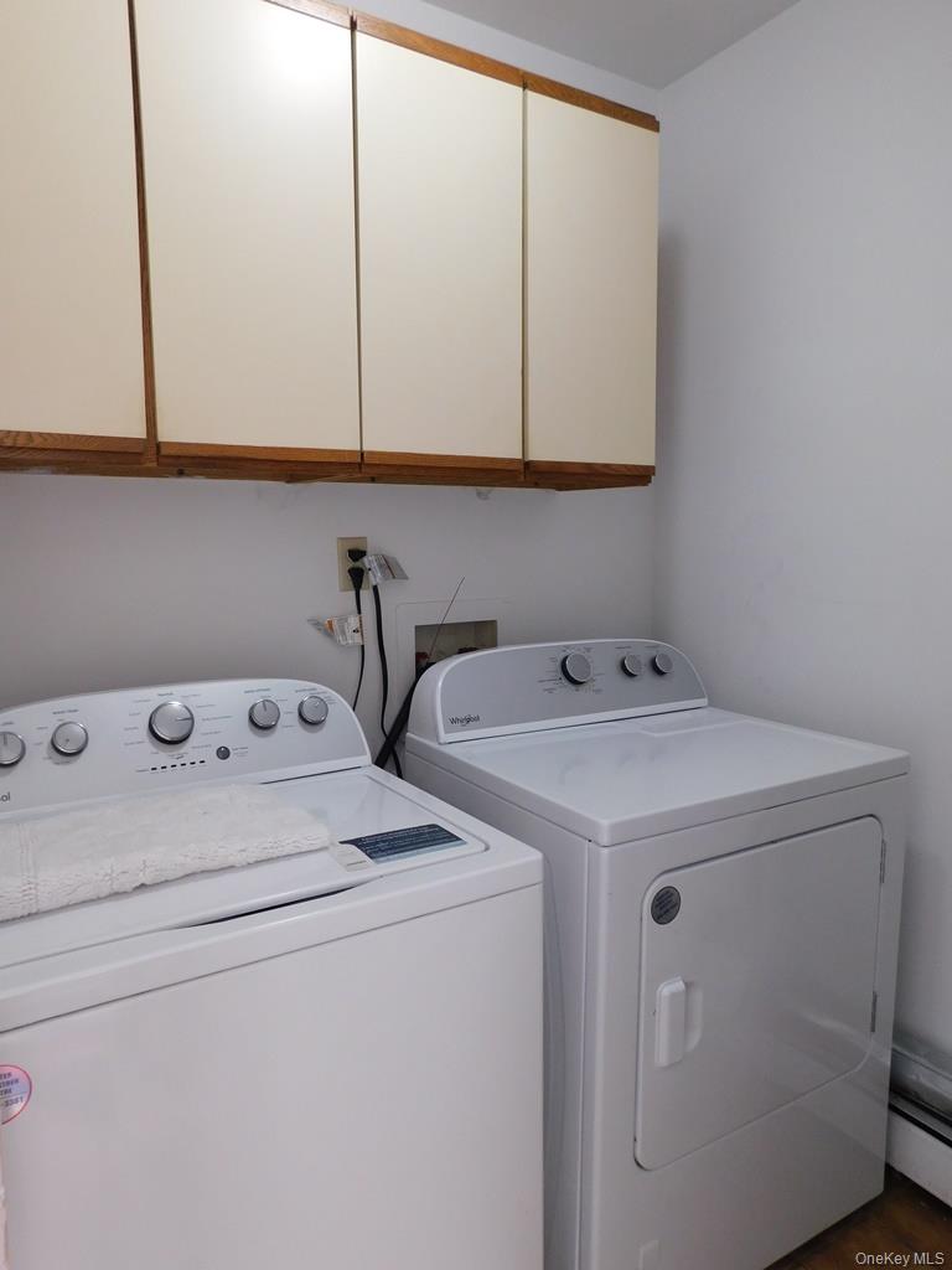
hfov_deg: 58.9
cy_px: 635
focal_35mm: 23
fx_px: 843
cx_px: 476
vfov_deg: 73.9
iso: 200
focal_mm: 4
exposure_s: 1/30
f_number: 3
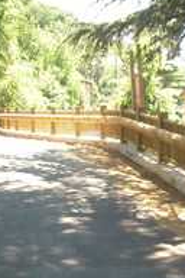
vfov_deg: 26.5
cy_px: 184
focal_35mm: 76
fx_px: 586
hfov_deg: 17.5
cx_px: 189
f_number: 2.6
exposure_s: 1/100
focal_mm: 5.8
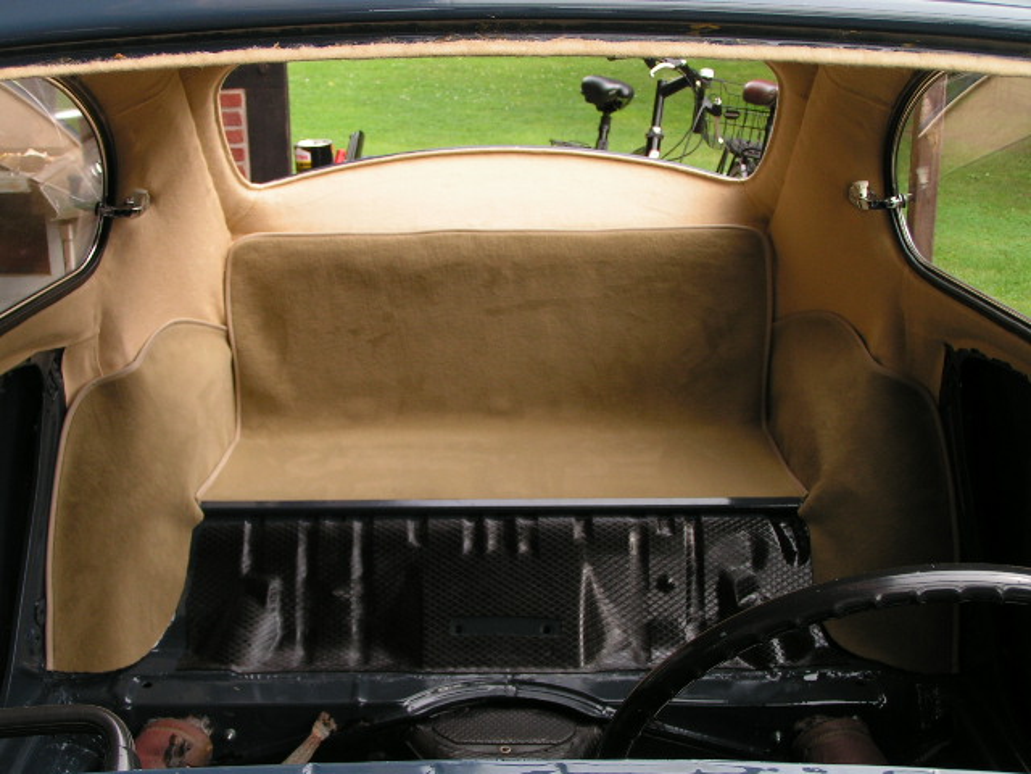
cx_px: 516
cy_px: 387
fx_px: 1519
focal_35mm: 51
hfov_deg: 37.5
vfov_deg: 28.6
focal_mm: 8.6
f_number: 4
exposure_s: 1/100
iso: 50
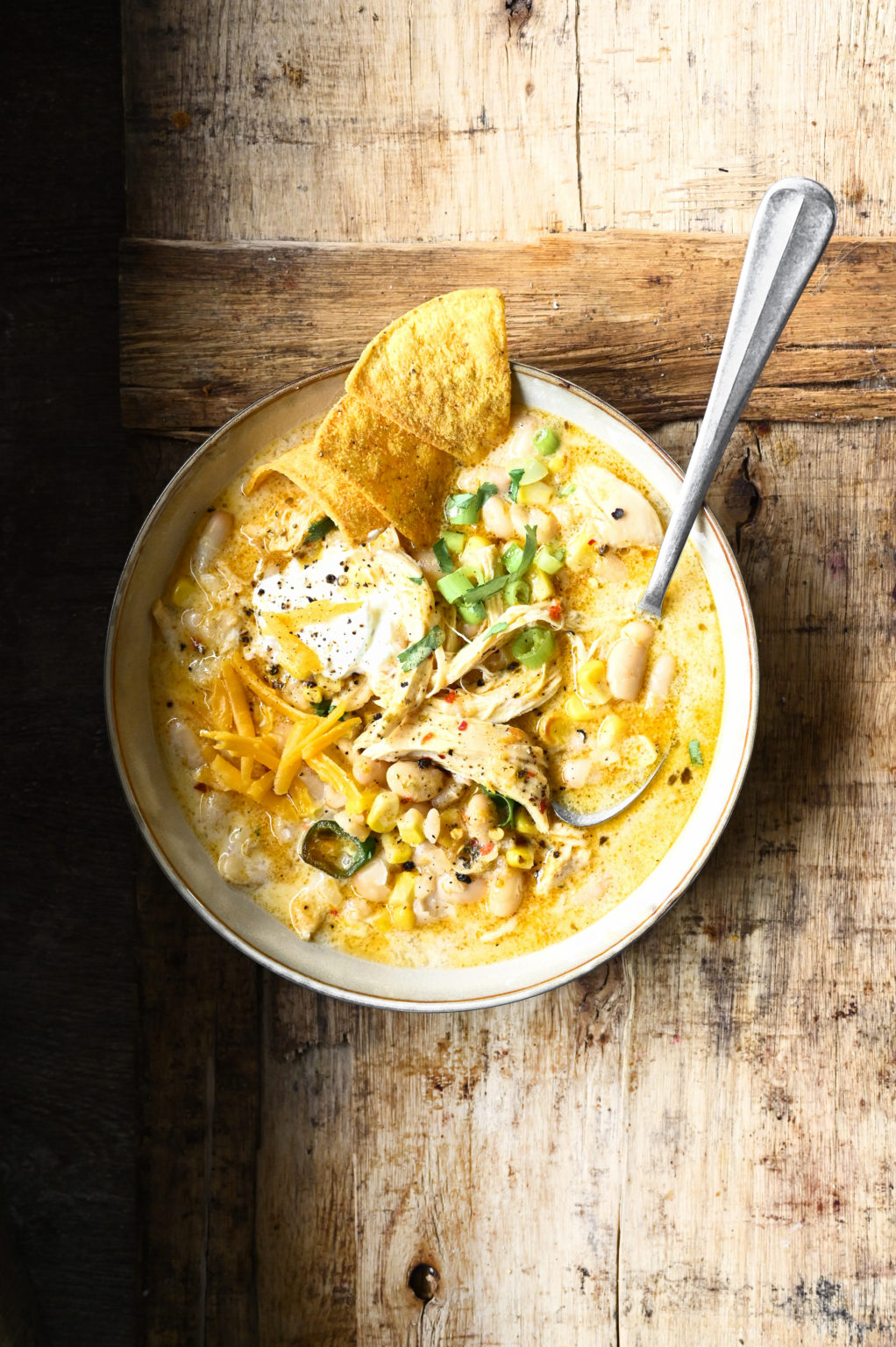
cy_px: 674
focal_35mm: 50
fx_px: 1869
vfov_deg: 39.6
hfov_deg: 27.0
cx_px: 448
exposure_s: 1/60
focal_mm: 50
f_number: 7.1
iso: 2000
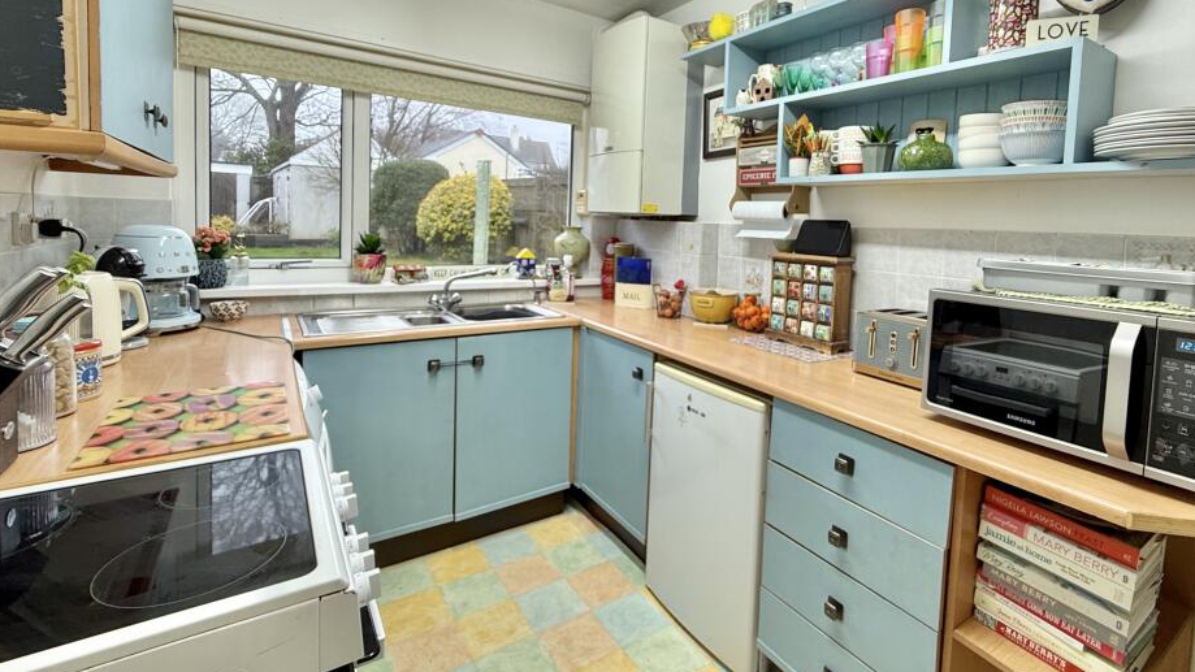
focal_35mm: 17
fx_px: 539
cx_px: 651
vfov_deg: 63.0
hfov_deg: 95.7
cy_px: 251
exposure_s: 1/50
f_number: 2.2
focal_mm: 2.22
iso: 50
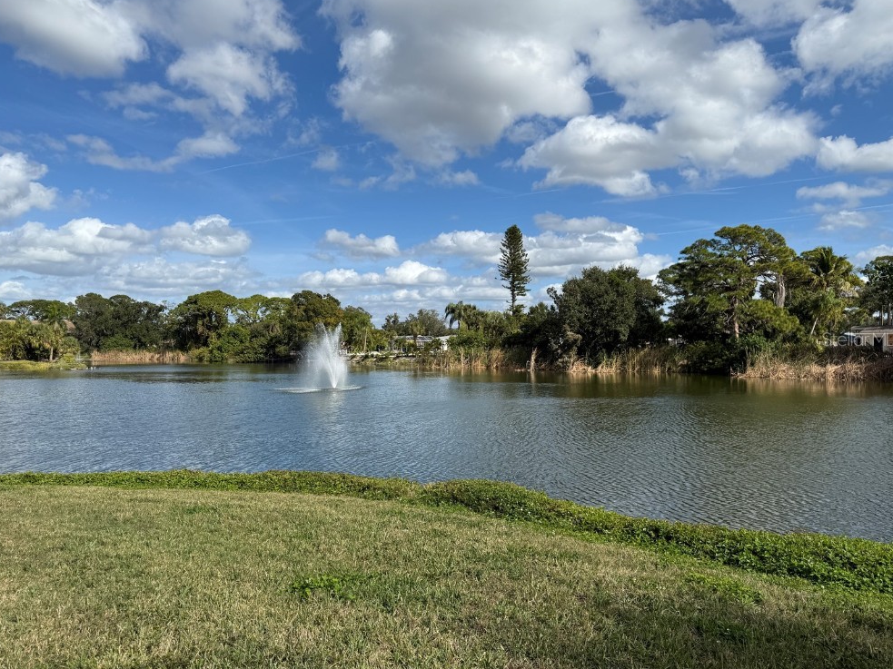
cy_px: 339
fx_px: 645
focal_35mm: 25
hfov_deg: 69.4
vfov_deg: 54.9
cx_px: 442
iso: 80
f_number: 1.78
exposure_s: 1/6711
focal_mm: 6.76
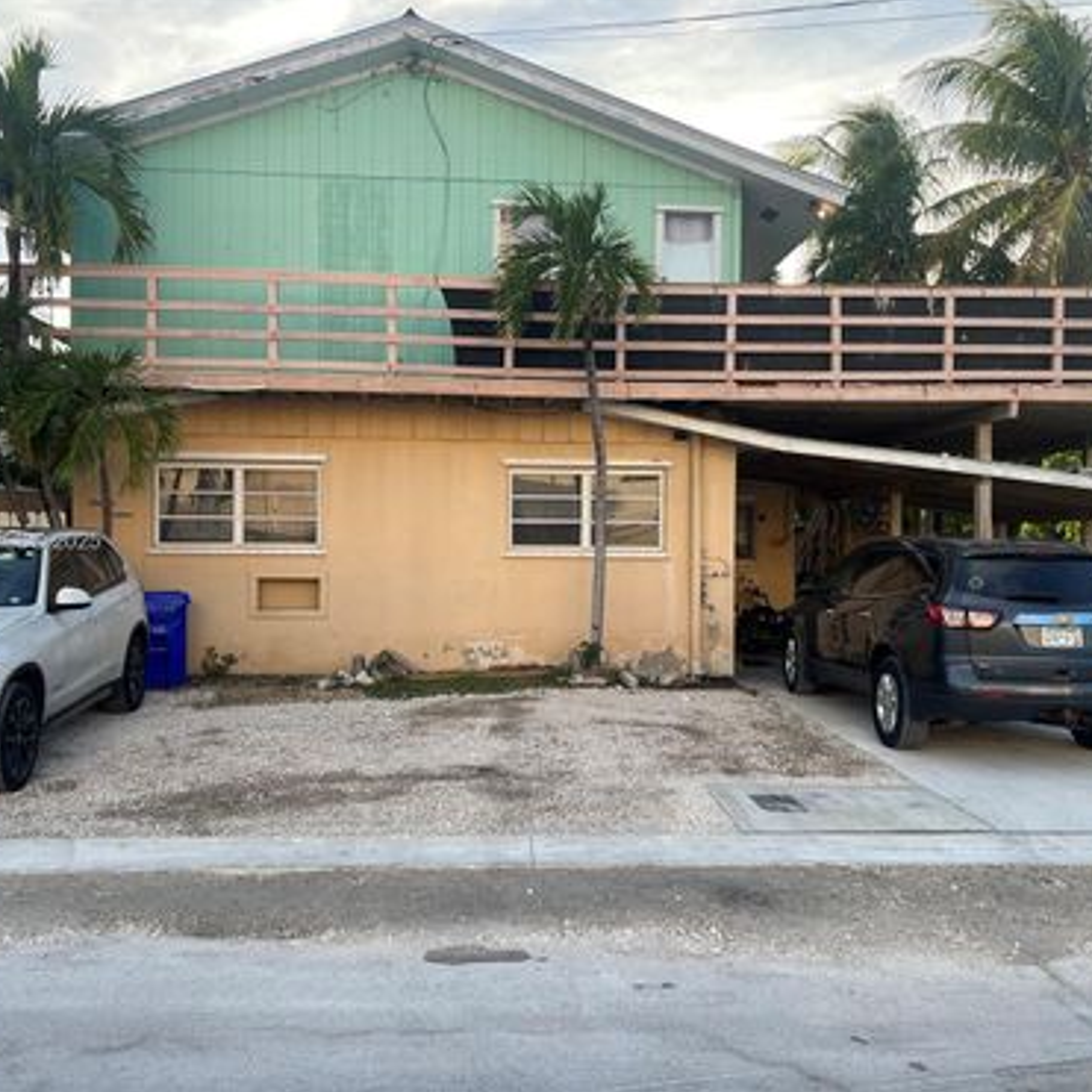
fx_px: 1106
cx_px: 550
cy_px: 543
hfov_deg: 52.5
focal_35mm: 31
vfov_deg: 52.5
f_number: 1.5
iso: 50
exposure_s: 1/621
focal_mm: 5.7
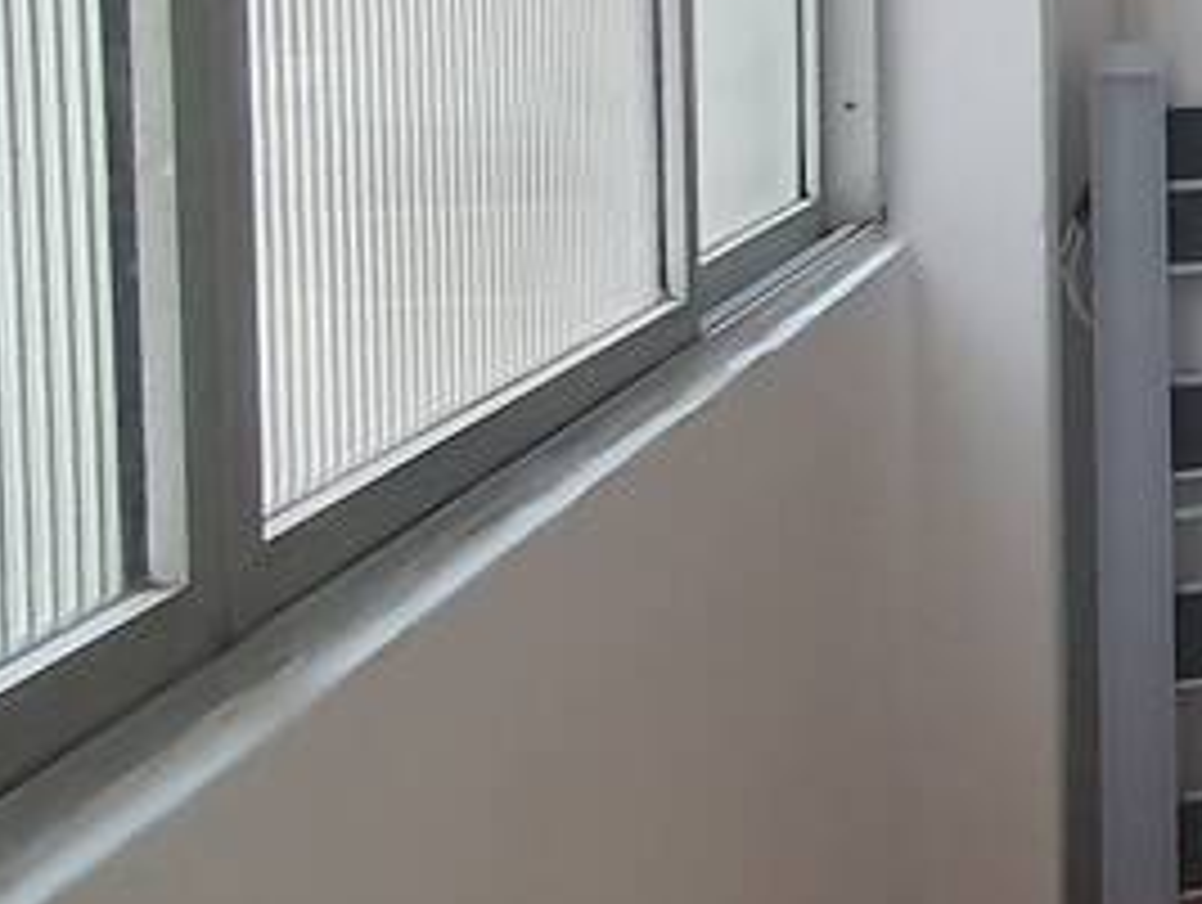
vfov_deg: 20.3
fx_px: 2434
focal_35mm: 70
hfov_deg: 16.4
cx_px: 2688
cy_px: -22
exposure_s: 1/60
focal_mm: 1.8
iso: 320
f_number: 2.2
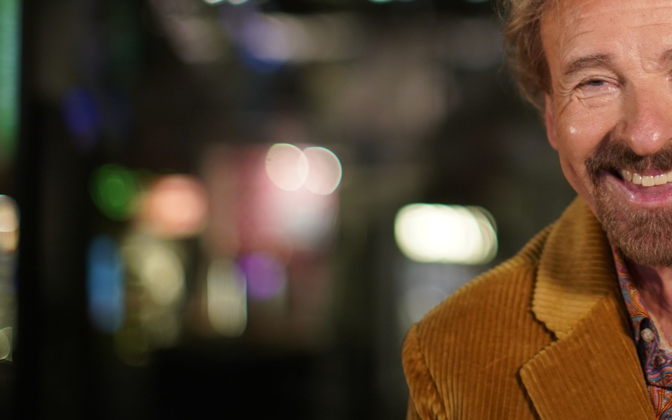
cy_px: 8
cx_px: 600
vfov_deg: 11.9
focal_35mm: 109
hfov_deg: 18.8
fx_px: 1996
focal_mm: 50
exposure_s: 1/320
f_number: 1.3
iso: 400
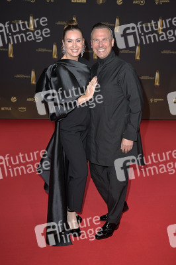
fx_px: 294
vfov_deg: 48.5
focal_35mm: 40
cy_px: 132
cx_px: 88
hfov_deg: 33.3
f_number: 5
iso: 1000
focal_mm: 40
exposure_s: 1/250
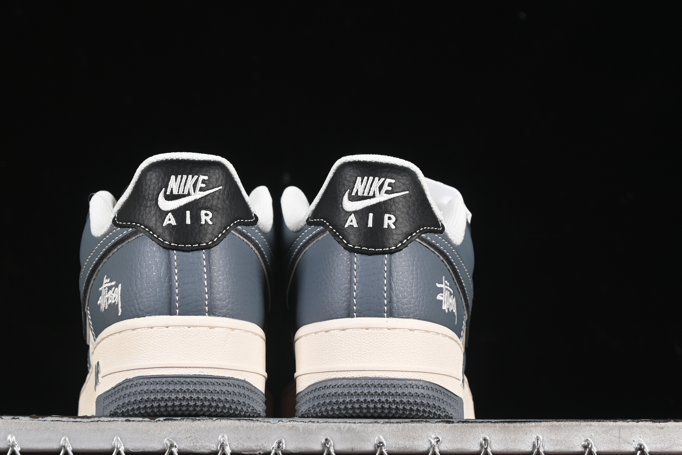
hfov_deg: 19.4
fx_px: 1989
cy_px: 219
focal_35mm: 105
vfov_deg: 13.0
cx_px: 286
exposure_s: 1/80
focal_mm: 50
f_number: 7.1
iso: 160
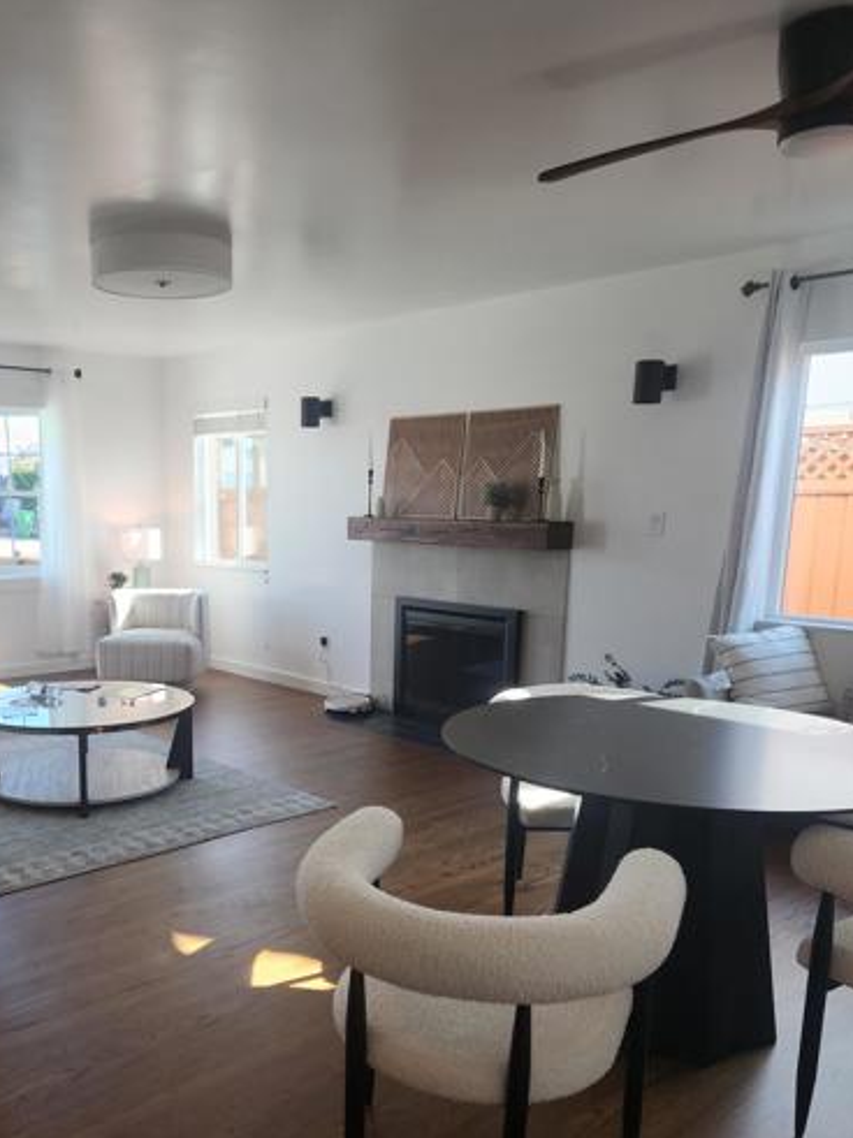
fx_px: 986
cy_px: 698
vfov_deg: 59.3
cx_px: 308
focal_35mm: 30
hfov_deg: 46.3
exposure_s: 1/120
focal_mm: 5.4
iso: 32
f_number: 1.8
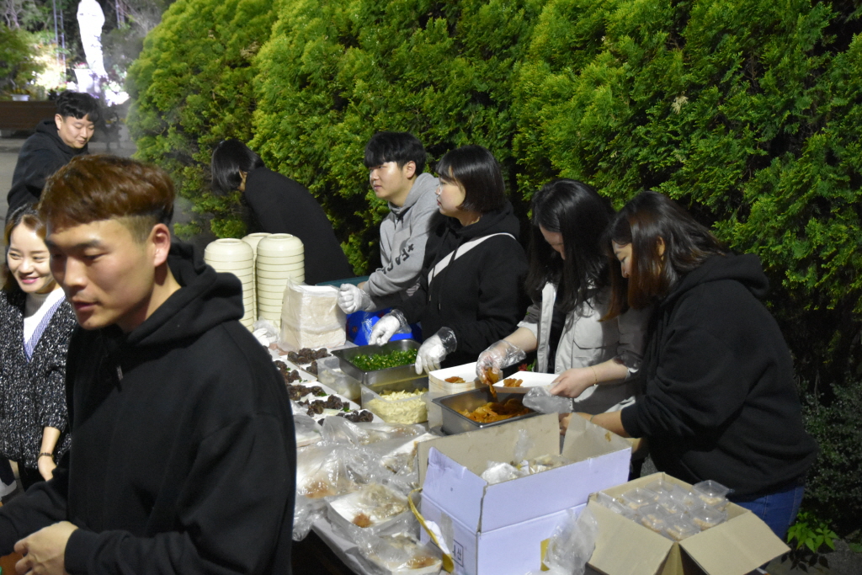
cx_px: 431
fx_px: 1006
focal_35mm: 42
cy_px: 288
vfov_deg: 31.9
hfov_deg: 46.4
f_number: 4.2
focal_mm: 28
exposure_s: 1/60
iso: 4500
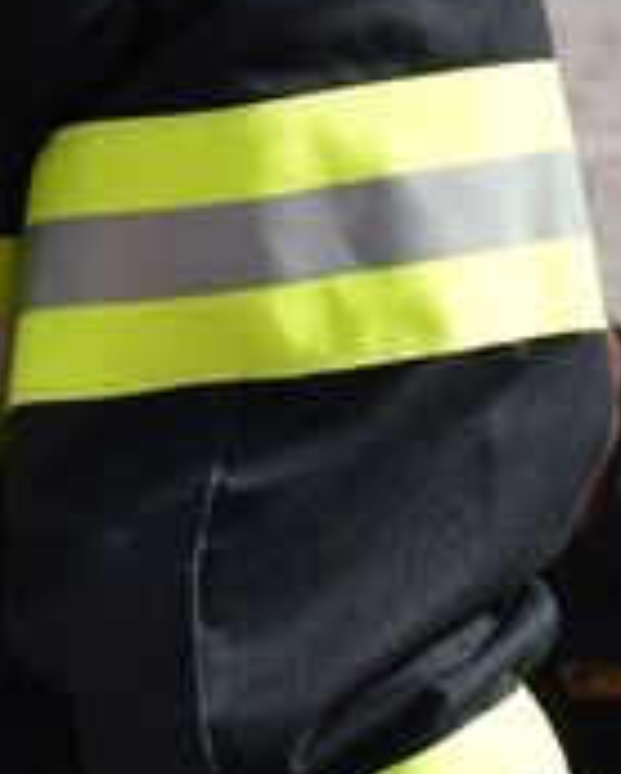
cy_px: -254
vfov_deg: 4.2
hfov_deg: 3.4
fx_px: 10568
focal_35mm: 461
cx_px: -40
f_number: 8
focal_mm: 55
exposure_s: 1/250
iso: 100
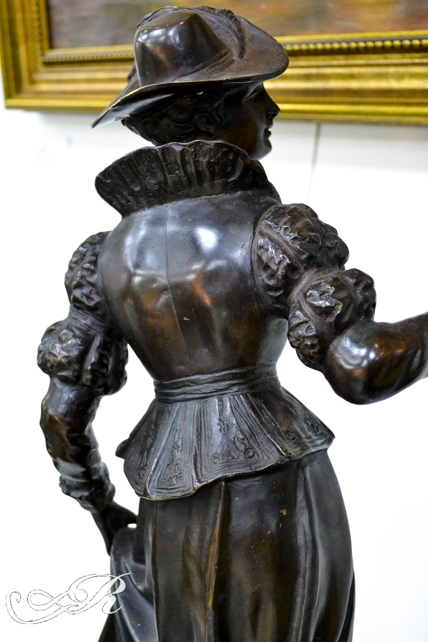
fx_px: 749
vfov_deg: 46.4
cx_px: 214
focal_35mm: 42
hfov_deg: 31.9
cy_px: 321
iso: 3200
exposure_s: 1/60
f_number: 5.6
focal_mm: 28
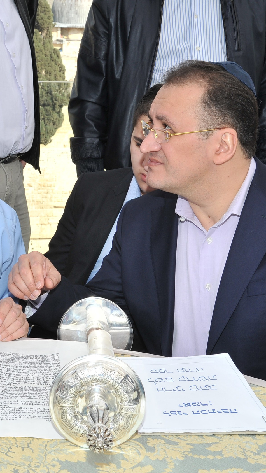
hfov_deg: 16.4
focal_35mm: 73
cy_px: 237
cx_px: 43
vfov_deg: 29.0
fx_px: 915
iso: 500
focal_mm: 46
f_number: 14
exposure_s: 1/250
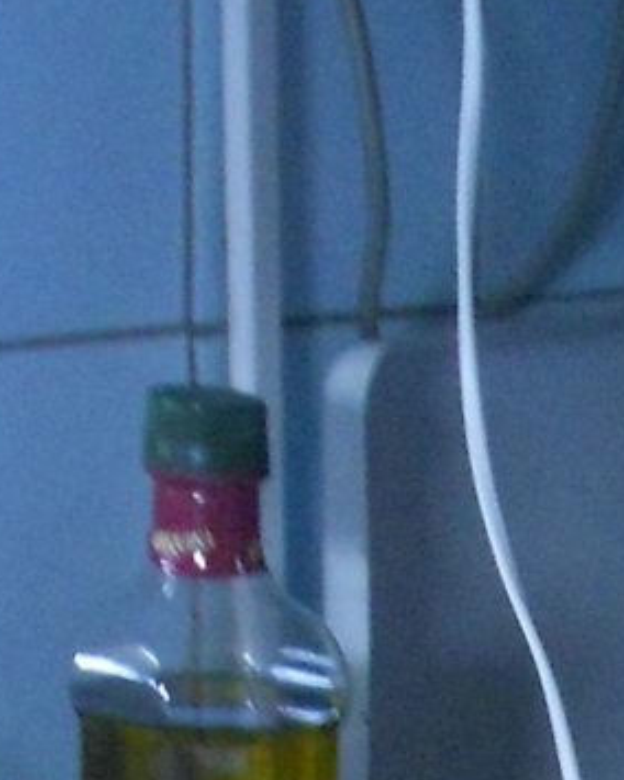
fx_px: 3532
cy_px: 1384
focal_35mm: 153
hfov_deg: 9.6
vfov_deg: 11.7
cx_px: 1145
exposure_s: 1/20
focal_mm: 5.3
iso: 400
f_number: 3.4
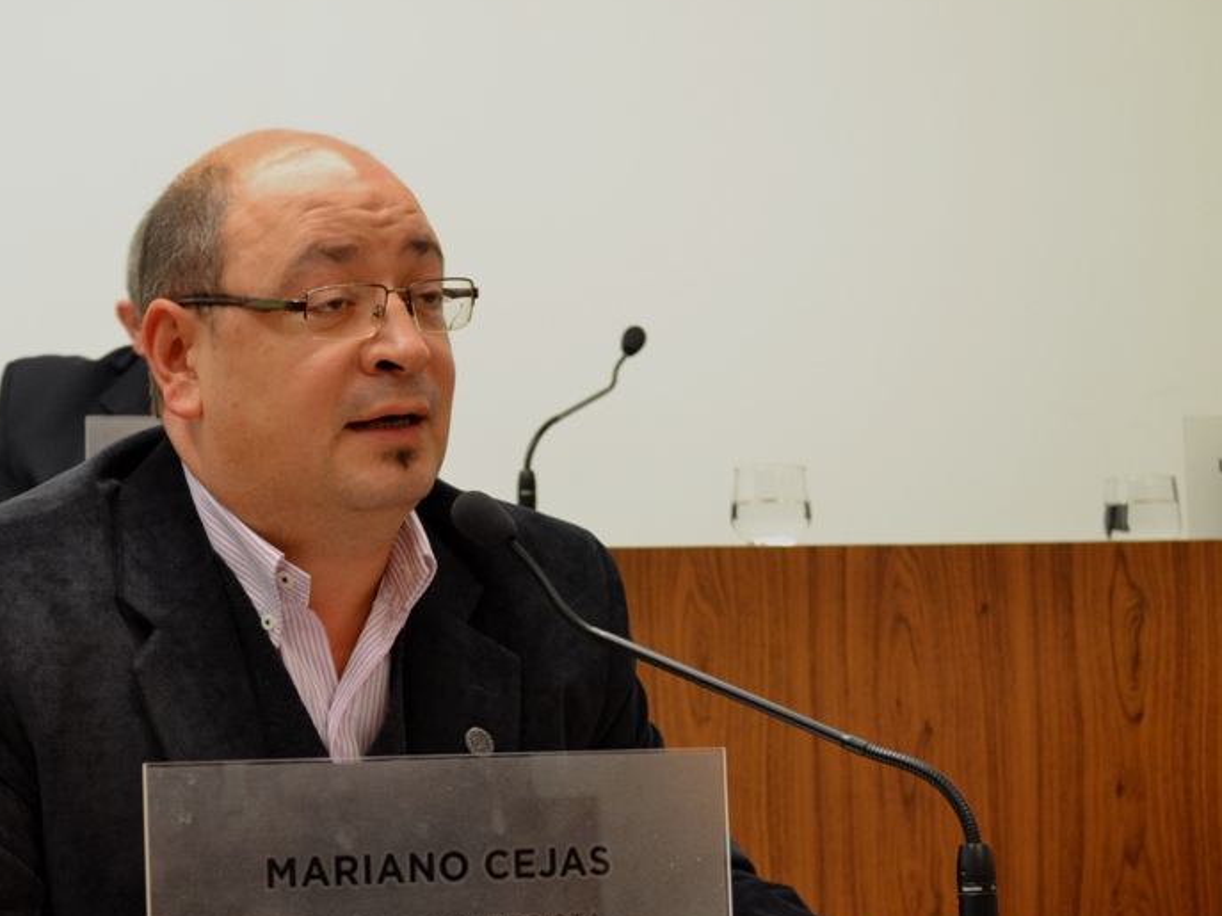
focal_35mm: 86
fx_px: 3035
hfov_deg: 22.6
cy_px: 581
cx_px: 313
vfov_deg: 17.1
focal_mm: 40
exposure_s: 1/15
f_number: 5.3
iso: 720
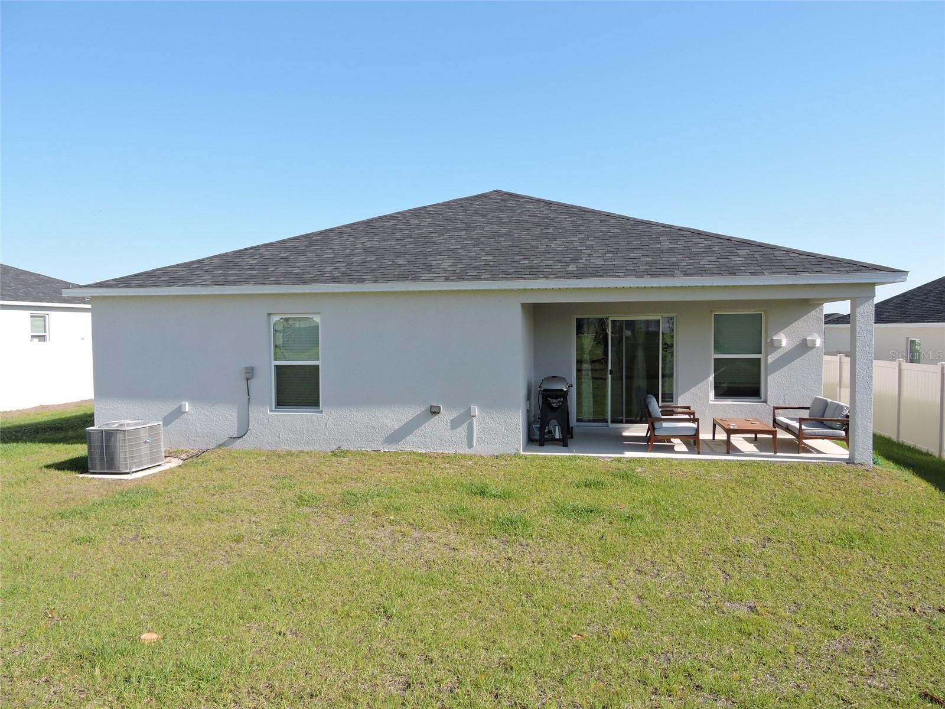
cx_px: 472
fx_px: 655
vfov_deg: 56.8
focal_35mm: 24
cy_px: 354
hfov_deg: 71.6
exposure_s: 1/800
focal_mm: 4.3
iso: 100
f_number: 3.3
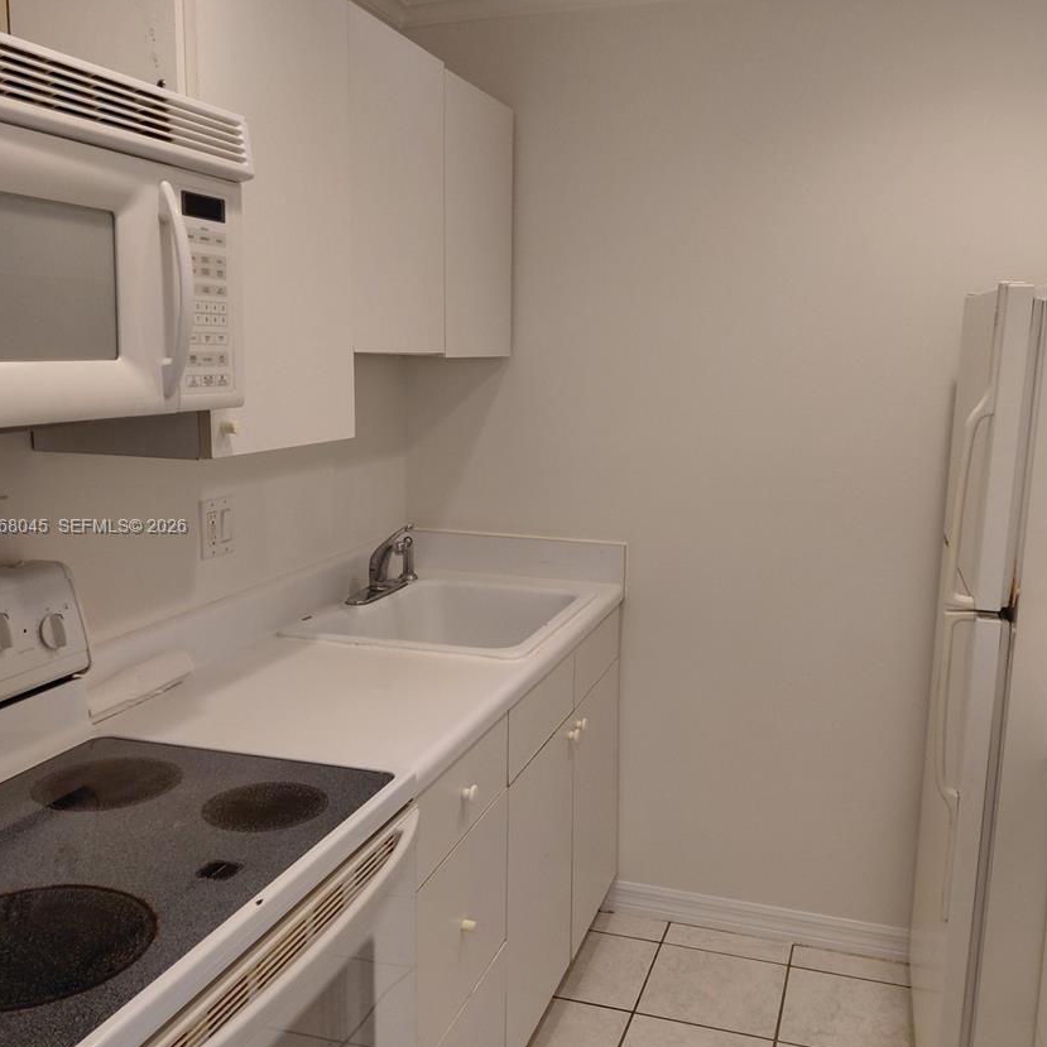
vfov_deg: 51.1
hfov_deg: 51.1
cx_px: 522
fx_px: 1095
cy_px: 528
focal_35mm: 32
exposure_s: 1/120
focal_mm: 4.69
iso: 200
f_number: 1.8
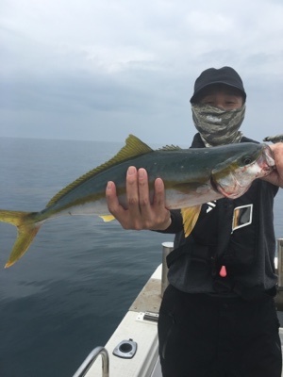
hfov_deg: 48.2
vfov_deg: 61.7
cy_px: 188
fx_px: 316
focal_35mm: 29
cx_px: 142
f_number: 2.2
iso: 25
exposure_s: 1/1425
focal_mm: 4.15
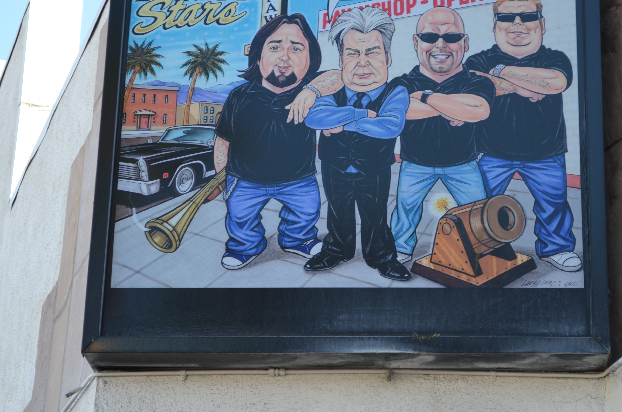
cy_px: 146
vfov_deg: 12.2
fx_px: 1925
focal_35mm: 112
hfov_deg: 18.3
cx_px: 358
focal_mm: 55
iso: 200
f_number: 6.3
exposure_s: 1/160
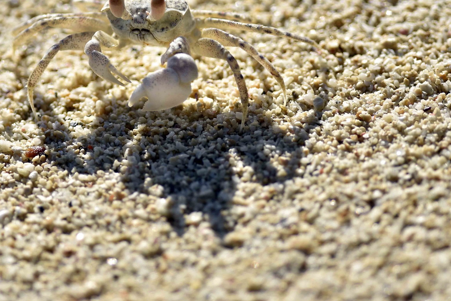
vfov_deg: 2.0
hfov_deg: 3.0
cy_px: 76
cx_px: 171
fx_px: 8745
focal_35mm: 698
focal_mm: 300
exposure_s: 1/1600
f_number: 5
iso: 160
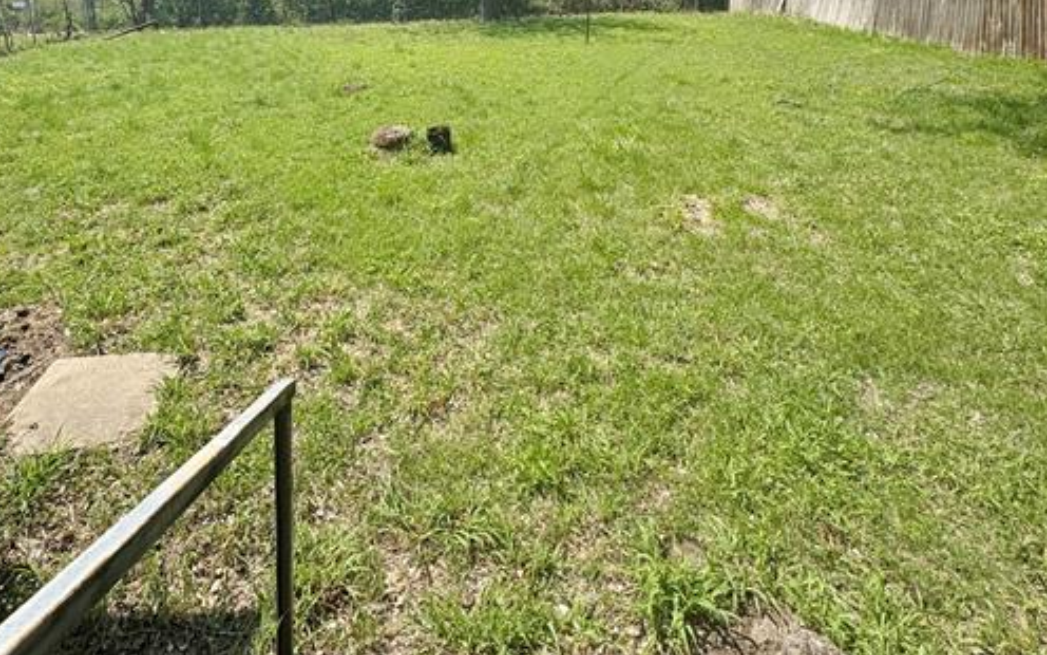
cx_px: 445
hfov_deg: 76.7
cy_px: 51
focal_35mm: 23
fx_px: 656
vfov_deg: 47.0
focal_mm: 2.22
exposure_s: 1/2415
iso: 50
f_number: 2.2
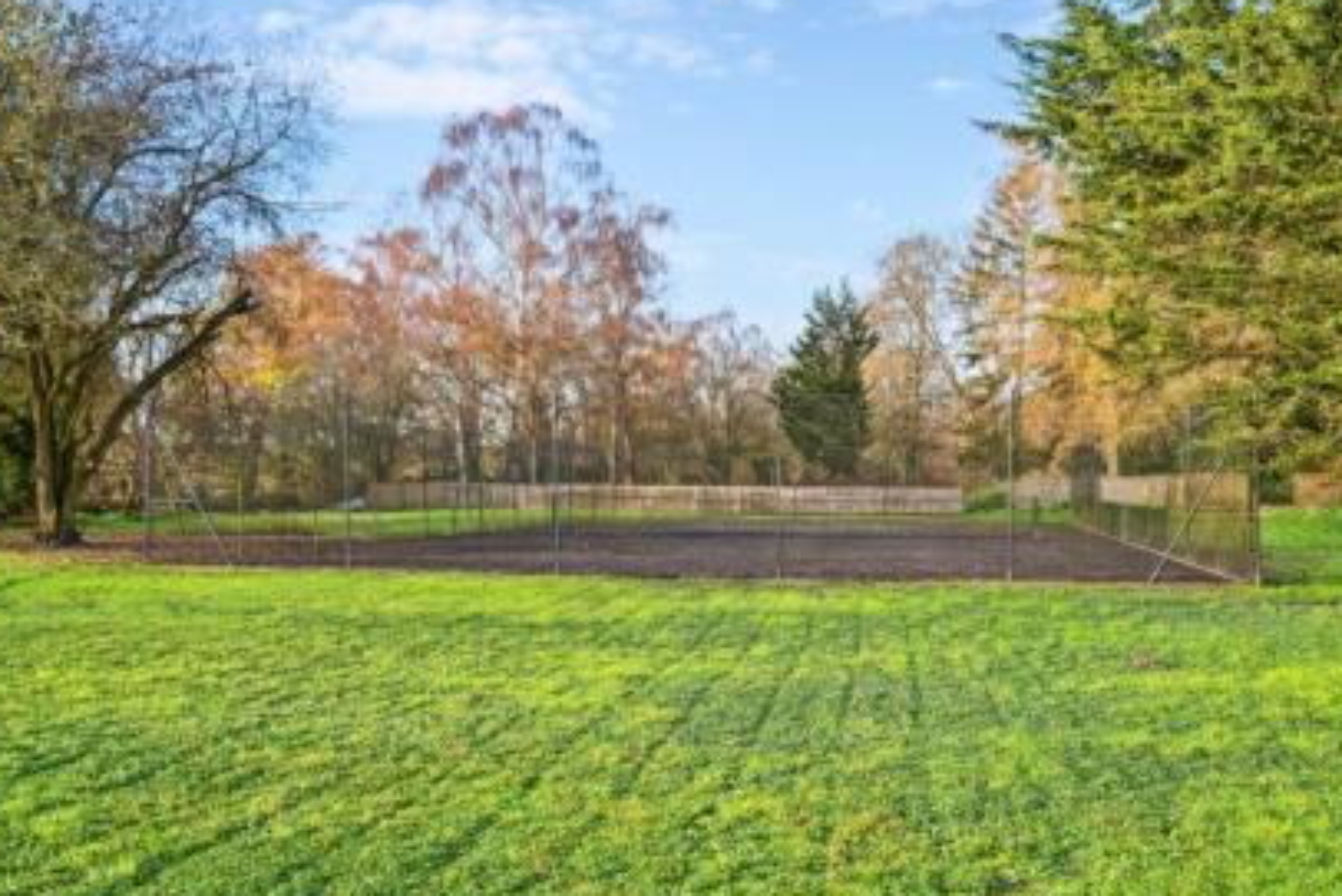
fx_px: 1529
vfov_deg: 32.6
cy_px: 504
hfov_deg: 47.4
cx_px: 688
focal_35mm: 41
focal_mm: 35
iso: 640
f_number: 7.1
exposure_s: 1/250
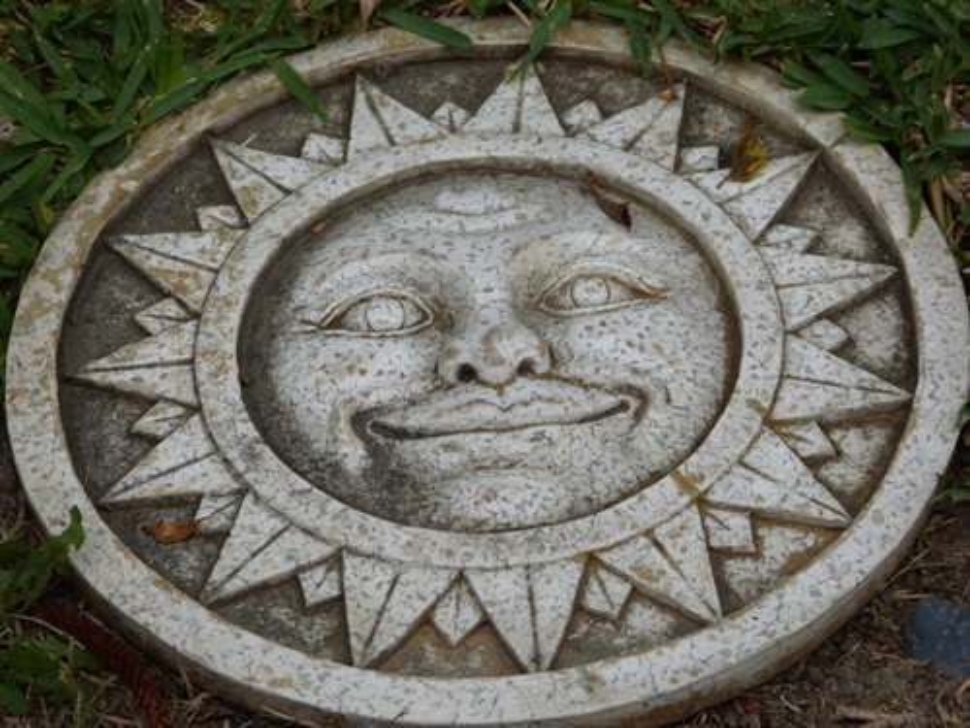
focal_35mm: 196
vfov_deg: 7.6
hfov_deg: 10.1
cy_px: 364
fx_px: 5492
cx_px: 485
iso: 100
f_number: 4
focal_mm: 35.3
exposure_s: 1/400
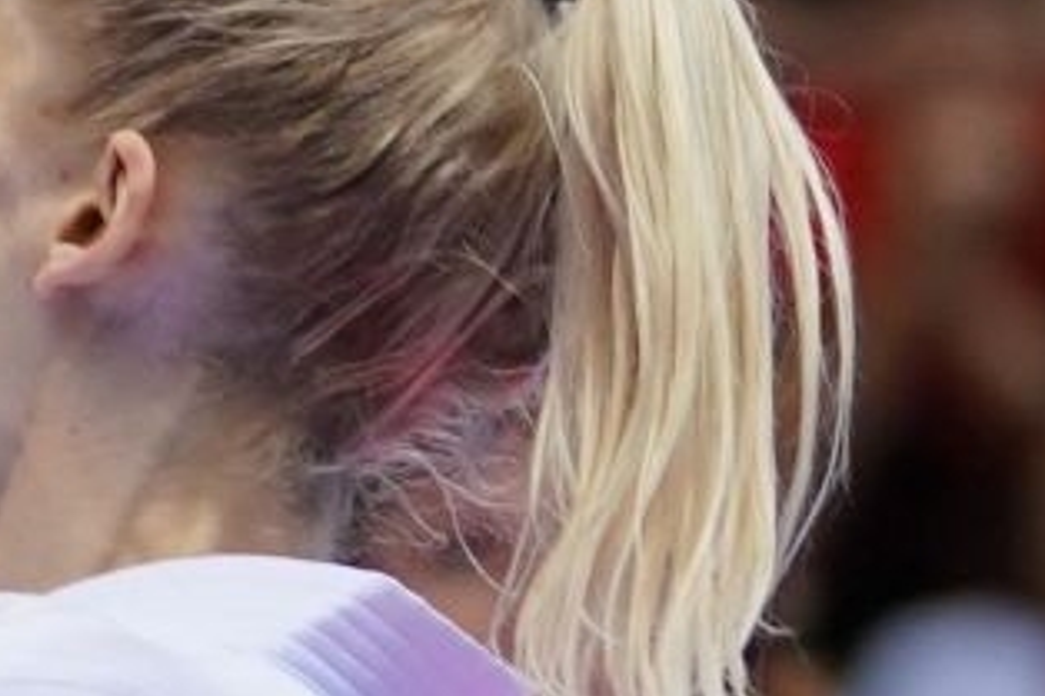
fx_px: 36931
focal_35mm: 1273
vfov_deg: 1.1
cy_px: 1156
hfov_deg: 1.6
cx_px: -669
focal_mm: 148
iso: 1250
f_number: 2.8
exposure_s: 1/1000
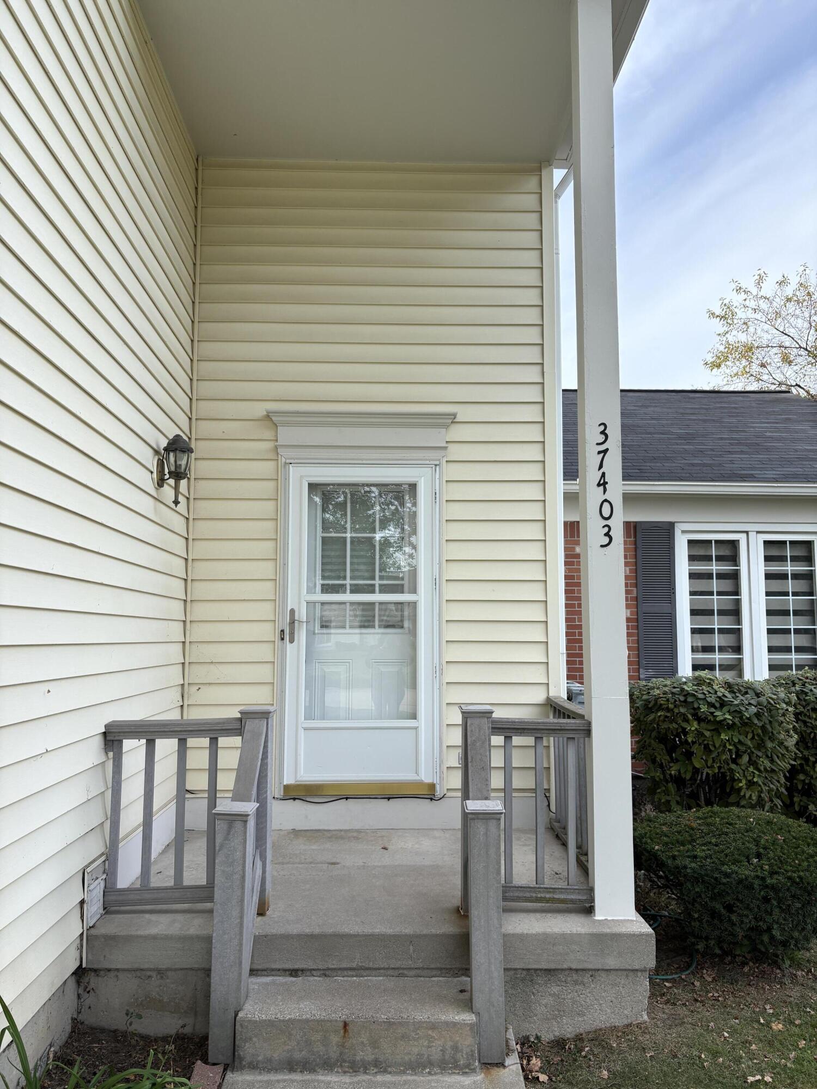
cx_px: 408
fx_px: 818
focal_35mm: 26
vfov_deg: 67.3
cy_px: 544
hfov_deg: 53.1
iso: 64
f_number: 1.6
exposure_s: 1/1016
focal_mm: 5.96
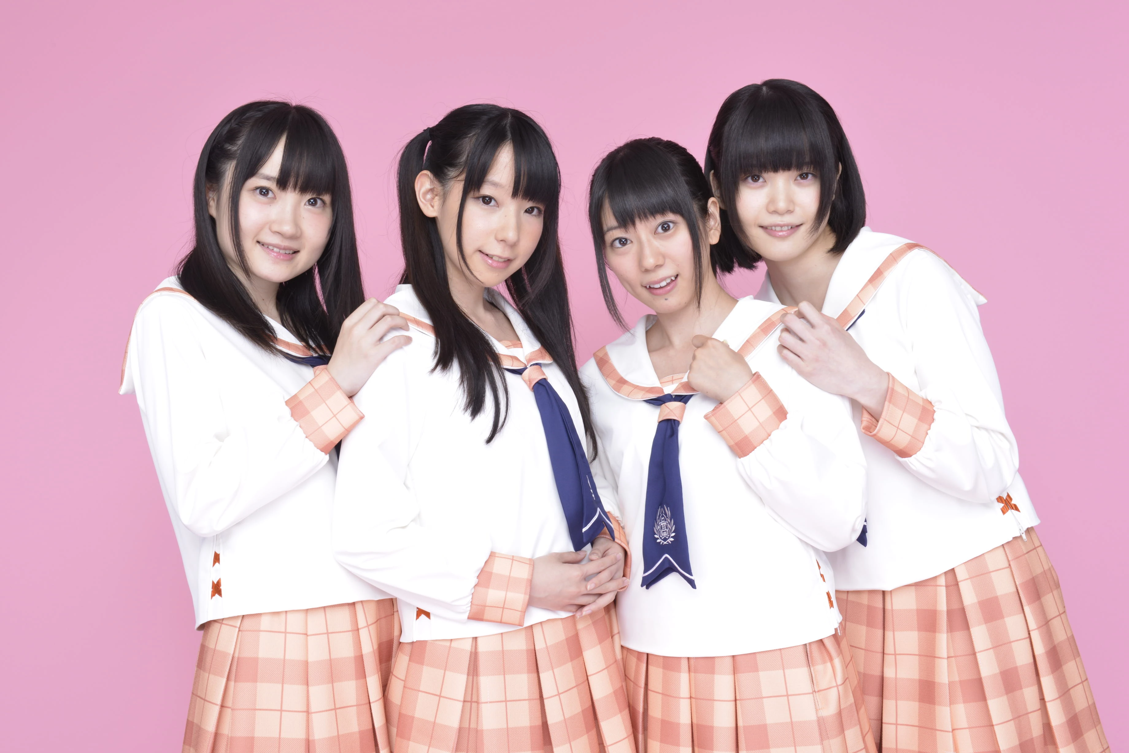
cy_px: 376
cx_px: 564
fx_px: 1568
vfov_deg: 27.0
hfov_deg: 39.6
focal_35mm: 50
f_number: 14
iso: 320
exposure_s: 1/125
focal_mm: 50
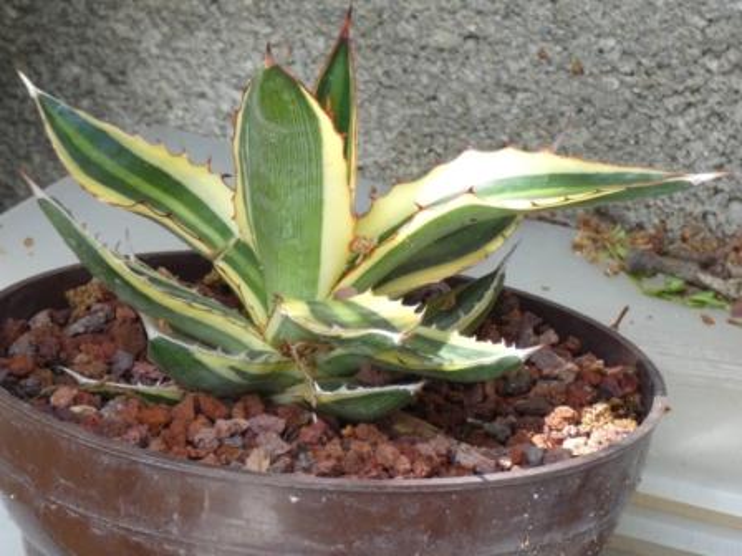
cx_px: 371
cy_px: 278
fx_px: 2572
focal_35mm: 120
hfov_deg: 16.4
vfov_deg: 12.3
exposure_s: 1/100
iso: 80
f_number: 5.1
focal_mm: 21.5
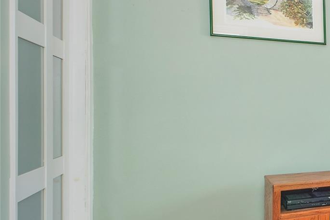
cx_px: 494
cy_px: 129
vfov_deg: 31.8
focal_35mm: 42
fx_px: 385
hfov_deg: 29.0
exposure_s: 1/5
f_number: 9
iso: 320
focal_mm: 14
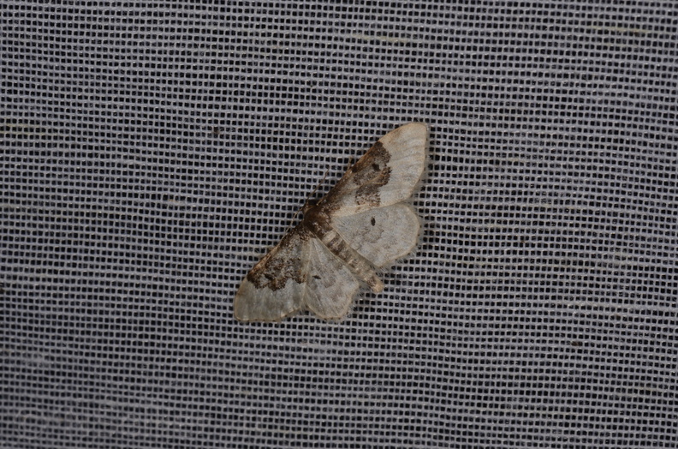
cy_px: 224
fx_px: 2395
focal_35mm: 128
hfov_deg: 16.1
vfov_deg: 10.7
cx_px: 339
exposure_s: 1/60
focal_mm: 85
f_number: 32
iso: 100
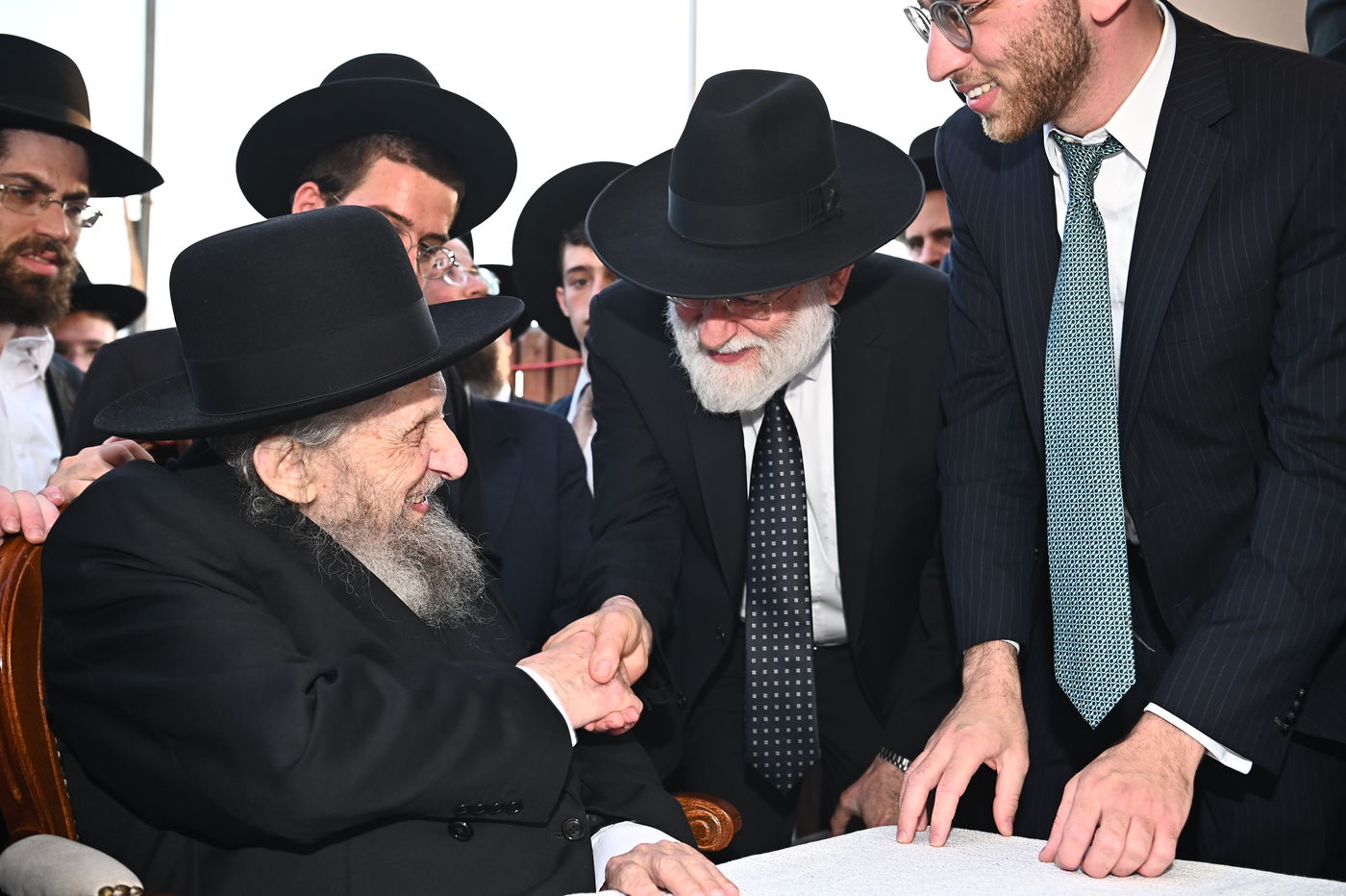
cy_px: 448
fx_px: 1420
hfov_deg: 50.7
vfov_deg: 35.0
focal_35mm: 38
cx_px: 673
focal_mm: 38
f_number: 4.5
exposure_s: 1/200
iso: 400
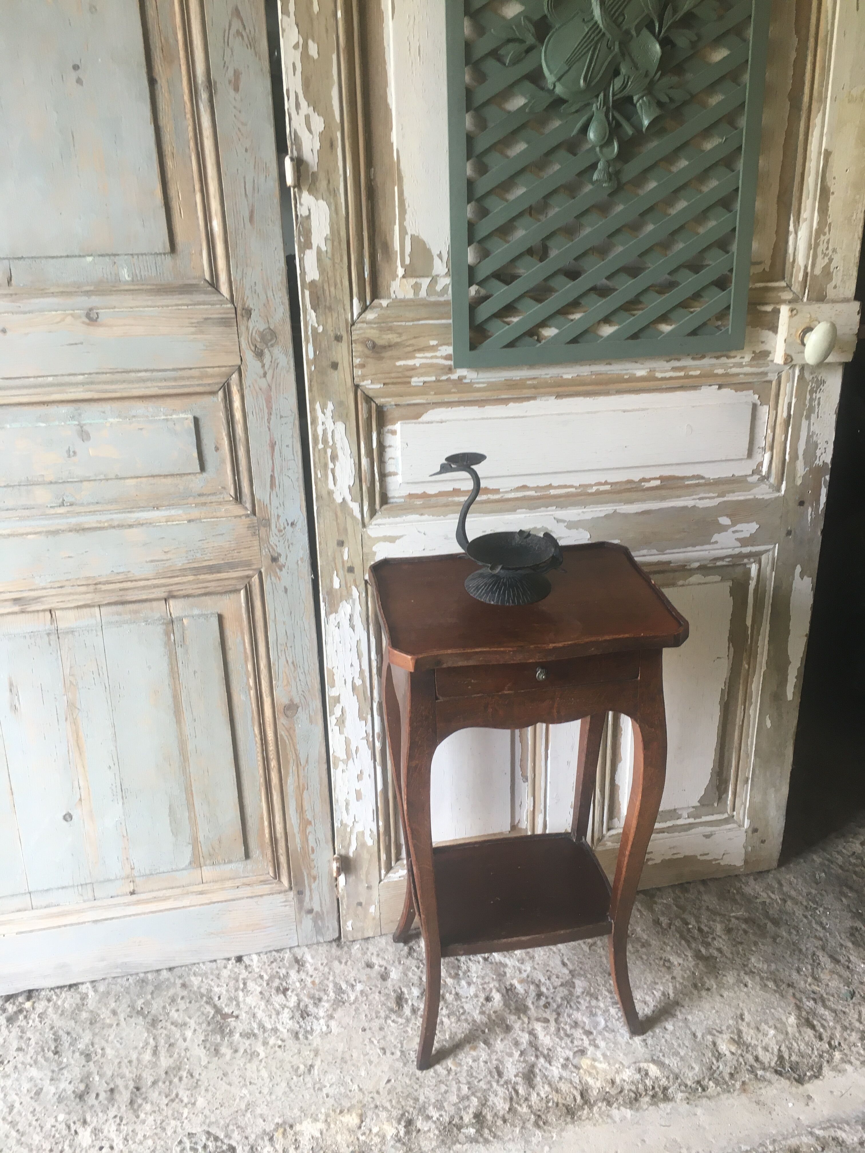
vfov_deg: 61.7
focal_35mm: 29
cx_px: 432
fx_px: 966
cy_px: 576
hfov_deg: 48.2
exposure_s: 1/33
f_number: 2.2
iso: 64
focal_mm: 4.15
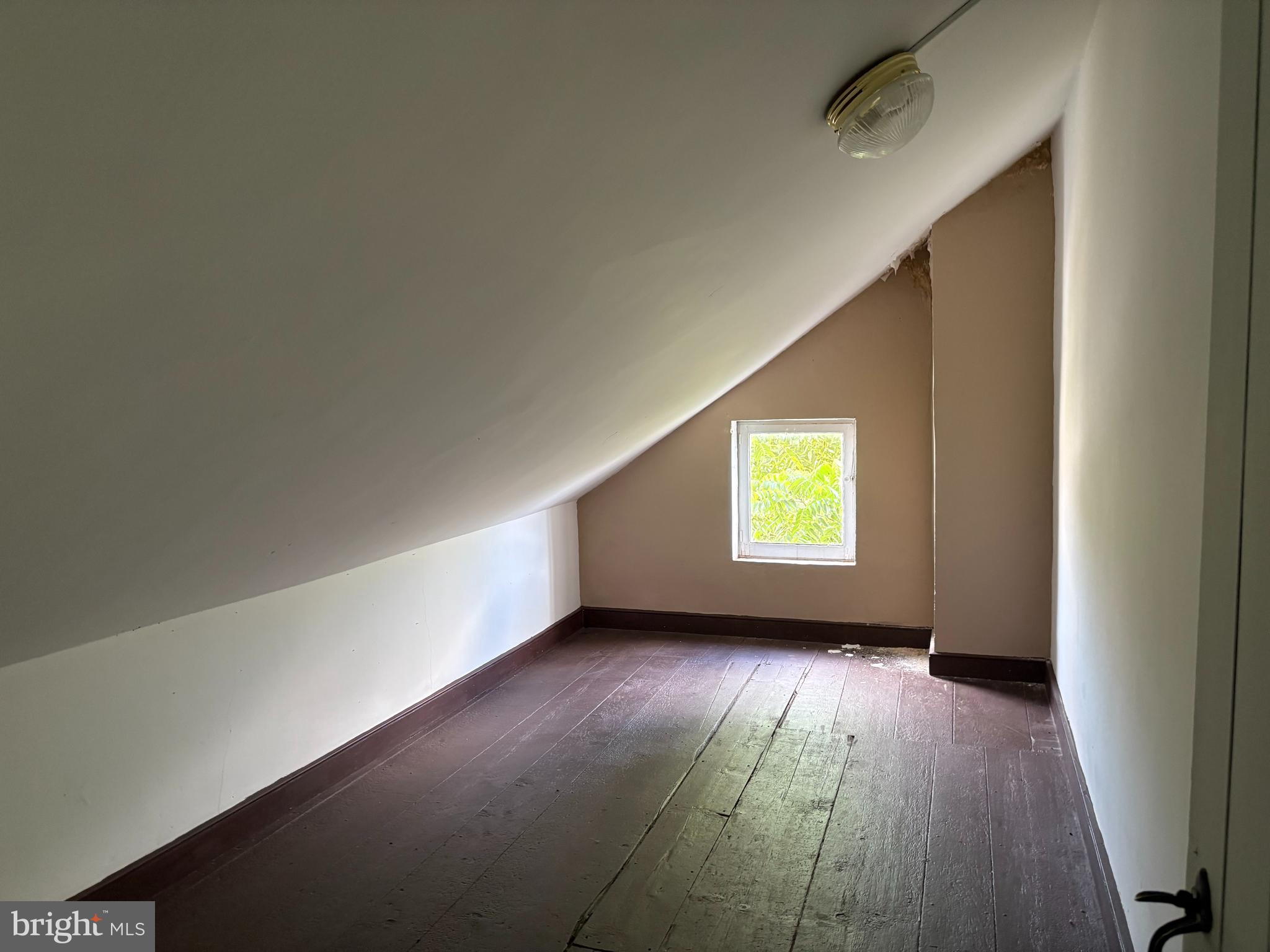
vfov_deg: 53.1
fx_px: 954
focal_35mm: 26
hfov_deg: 67.3
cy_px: 476
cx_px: 635
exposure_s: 1/60
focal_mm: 5.96
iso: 200
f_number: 1.6
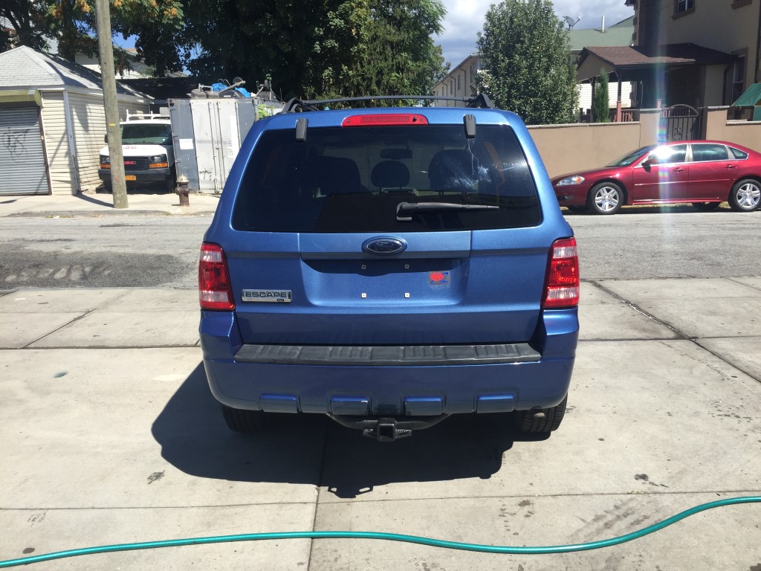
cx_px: 380
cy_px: 286
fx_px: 638
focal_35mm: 29
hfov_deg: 61.7
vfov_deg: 48.2
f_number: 2.2
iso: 32
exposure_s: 1/1276
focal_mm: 4.15
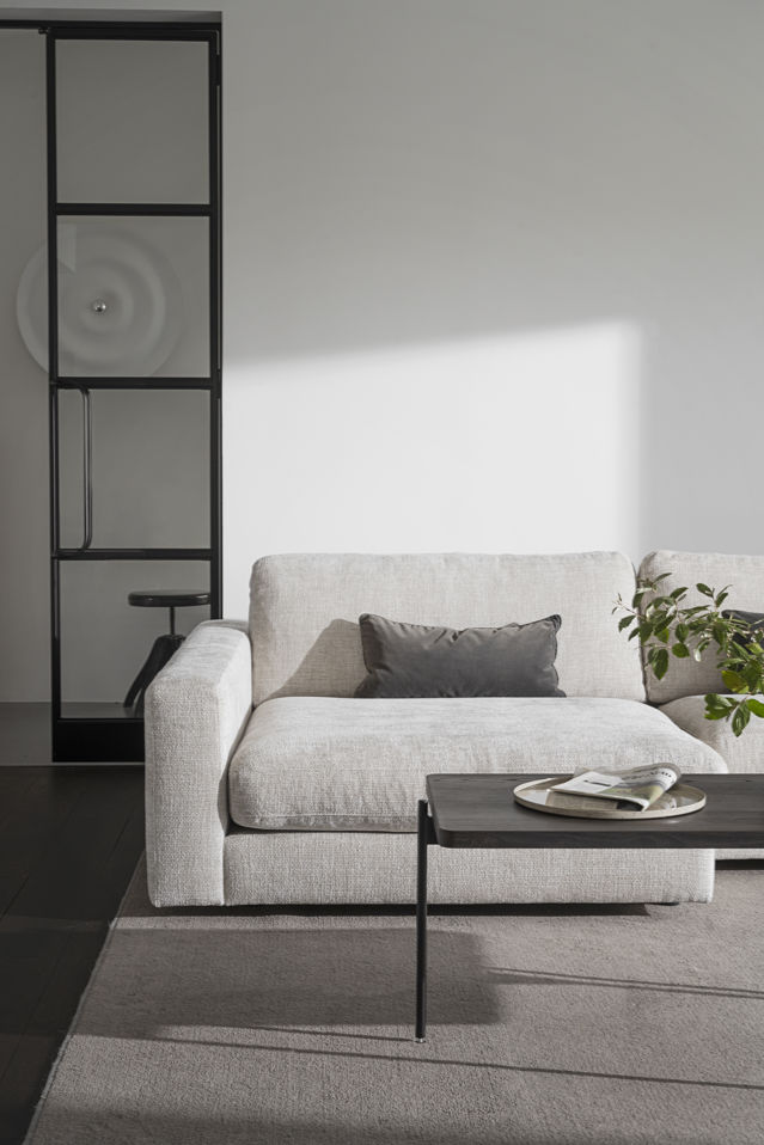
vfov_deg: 36.2
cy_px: 572
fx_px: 1750
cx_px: 382
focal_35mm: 55
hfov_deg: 24.6
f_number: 10
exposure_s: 1/5
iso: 400
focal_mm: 55
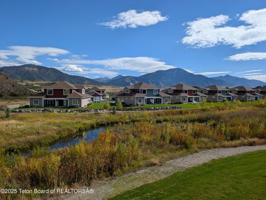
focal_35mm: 24
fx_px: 185
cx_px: 133
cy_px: 100
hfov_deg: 71.5
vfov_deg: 56.9
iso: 21
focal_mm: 6.9
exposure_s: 1/2237
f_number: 1.68
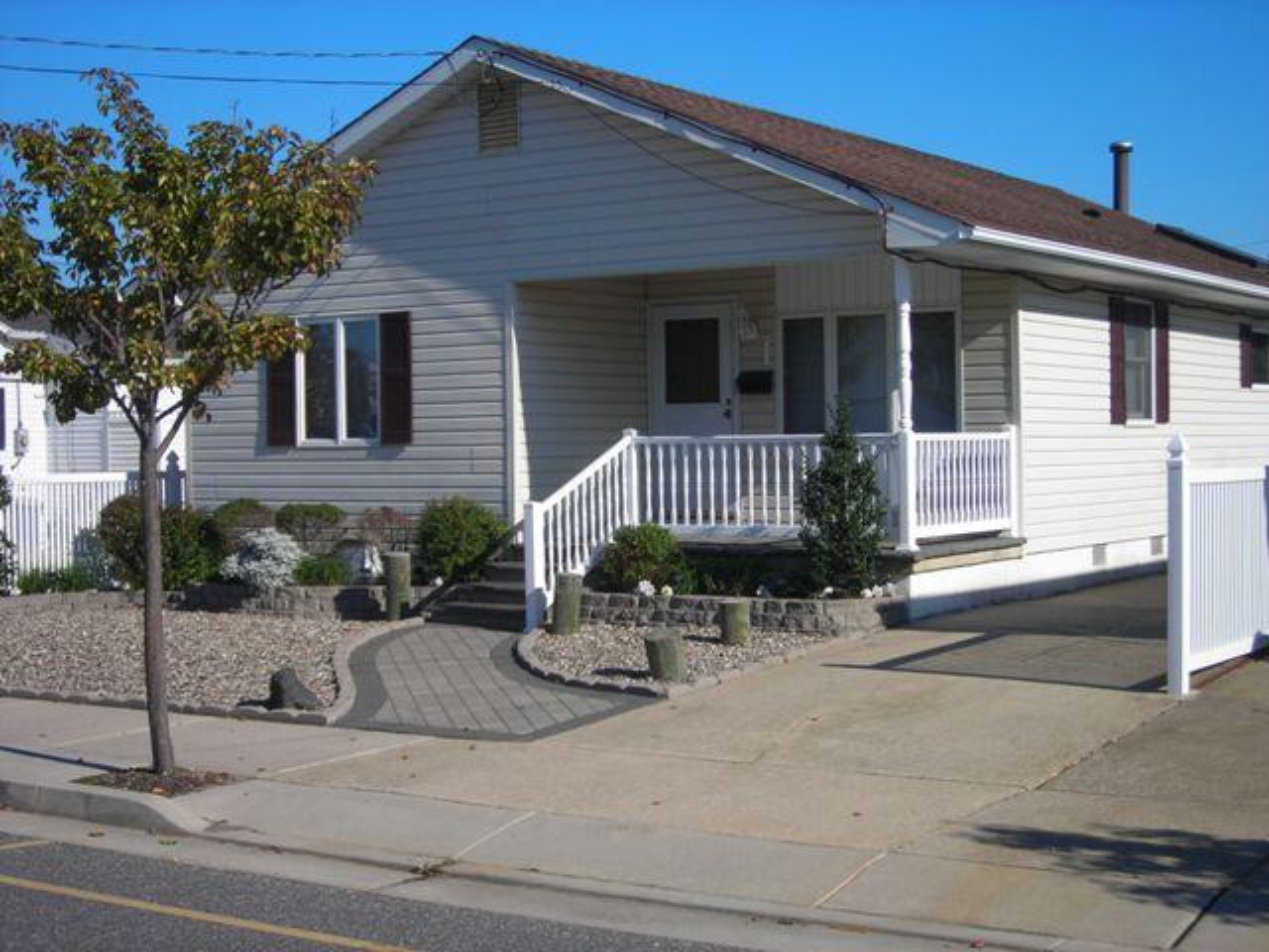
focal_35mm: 55
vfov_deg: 26.6
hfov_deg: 34.9
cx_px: 634
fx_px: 2016
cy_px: 476
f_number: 7.3
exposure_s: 1/185
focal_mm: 9.1
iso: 50
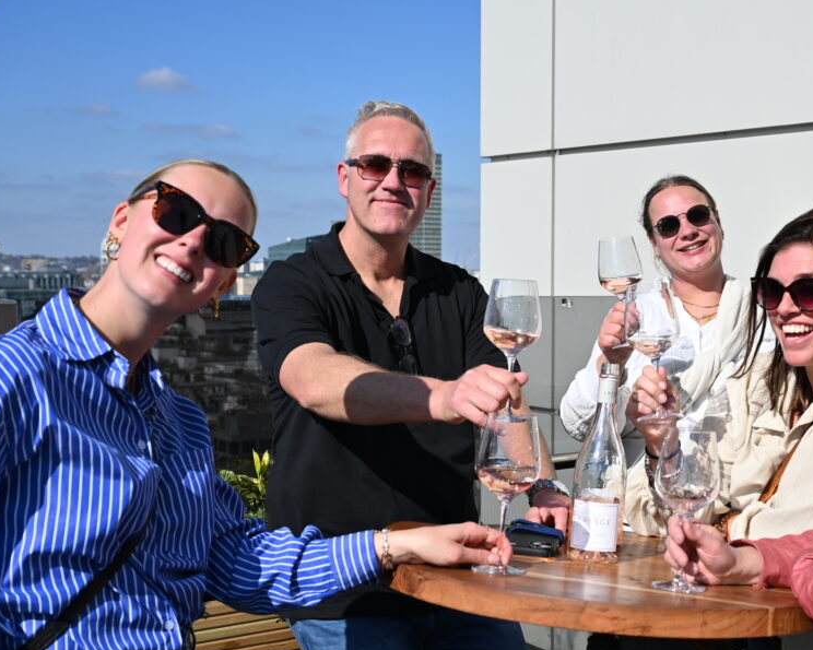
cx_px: 574
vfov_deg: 28.6
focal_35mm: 53
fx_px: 1275
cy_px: 330
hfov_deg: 34.9
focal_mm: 35
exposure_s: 1/1600
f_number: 6.3
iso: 200
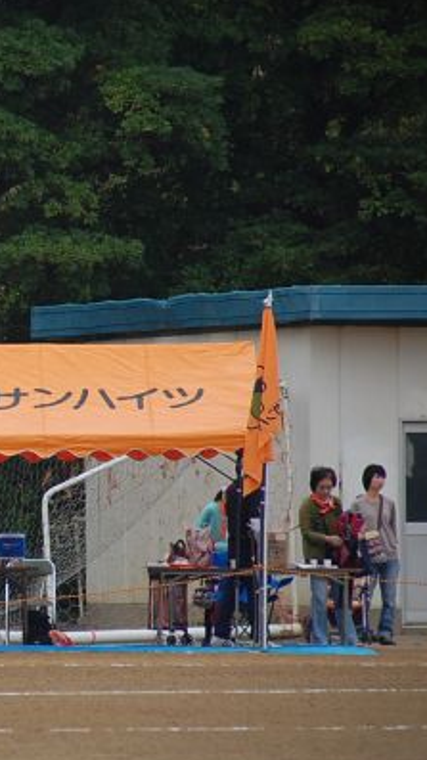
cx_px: -134
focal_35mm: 506
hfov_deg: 2.4
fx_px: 10196
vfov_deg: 4.3
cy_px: 396
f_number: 5.6
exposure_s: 1/500
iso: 400
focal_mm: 200
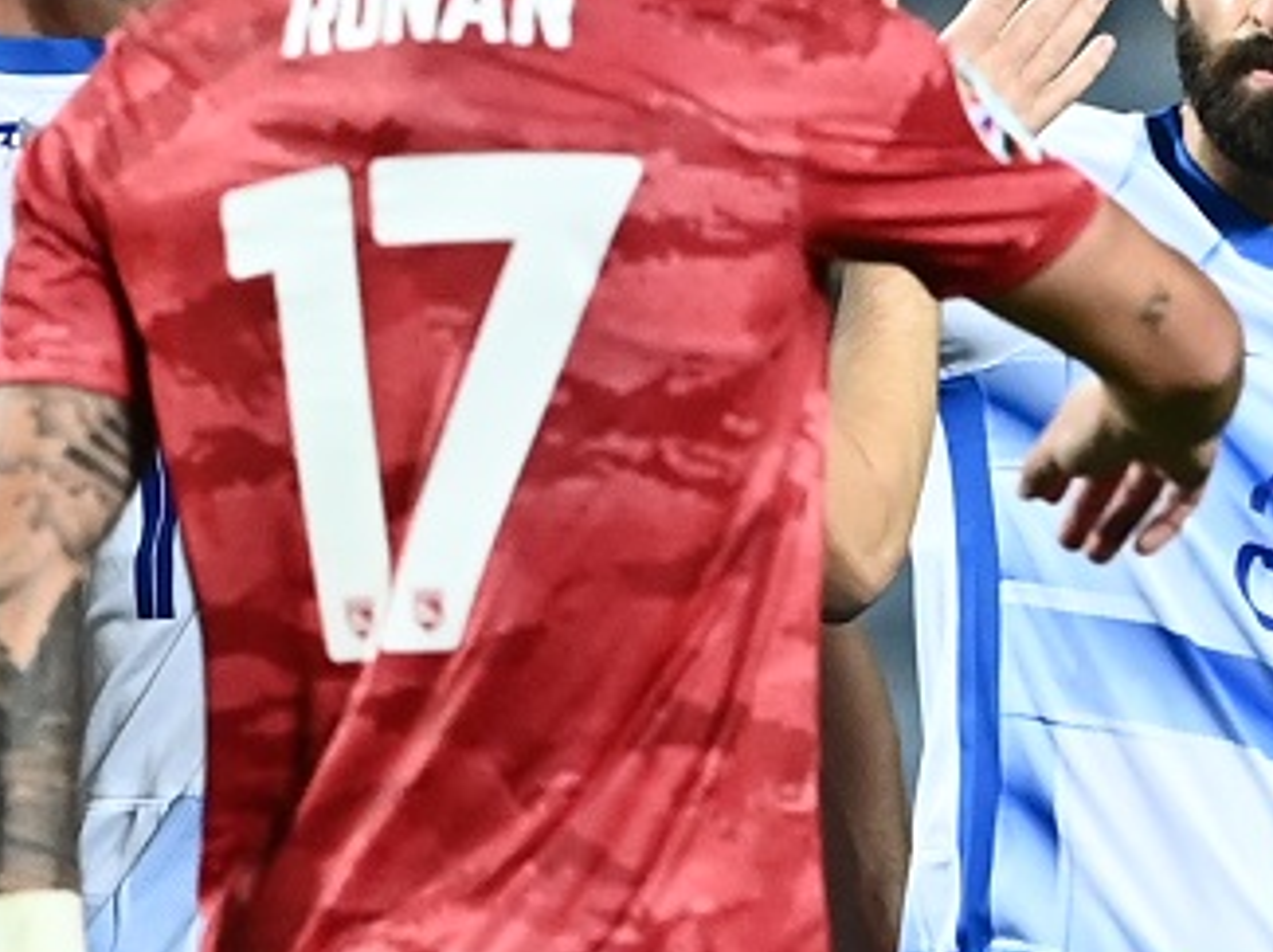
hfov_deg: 1.7
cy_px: 394
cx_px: 39
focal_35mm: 1161
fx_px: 42648
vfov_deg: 1.3
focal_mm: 400
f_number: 4
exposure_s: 1/1000
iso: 3200
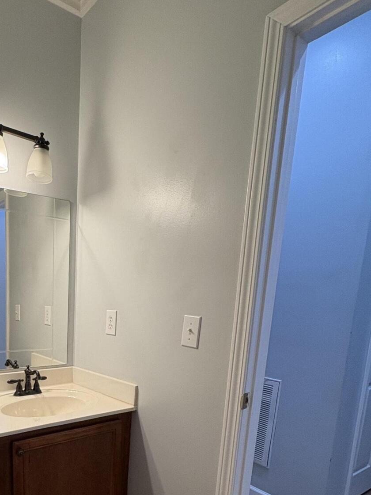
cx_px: 73
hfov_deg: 51.4
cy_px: 364
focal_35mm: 25
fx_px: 357
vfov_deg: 65.6
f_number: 2.2
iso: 200
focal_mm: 2.22
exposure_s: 1/120
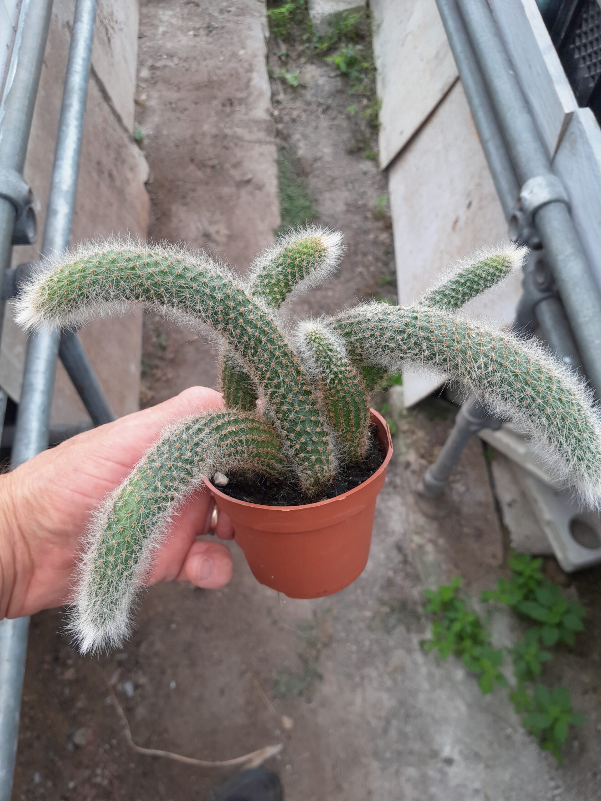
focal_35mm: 26
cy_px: 400
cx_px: 300
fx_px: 602
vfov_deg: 67.3
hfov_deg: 53.1
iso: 50
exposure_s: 1/100
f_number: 1.8
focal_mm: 4
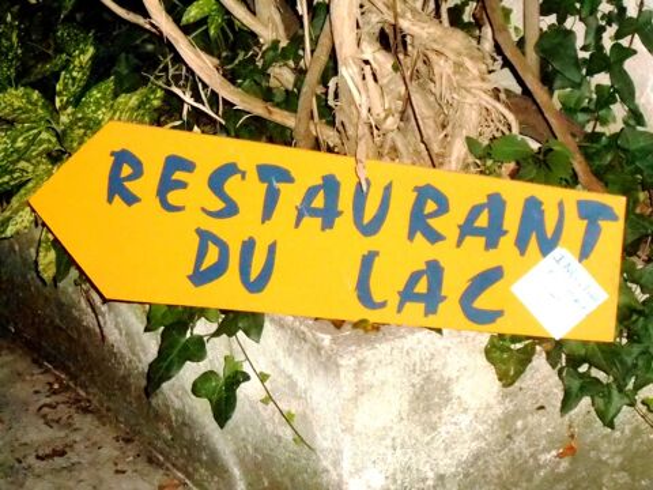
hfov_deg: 18.7
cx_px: 326
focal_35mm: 105
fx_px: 1981
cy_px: 245
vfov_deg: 14.1
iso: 1600
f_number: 5
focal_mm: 18.7
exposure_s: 1/60
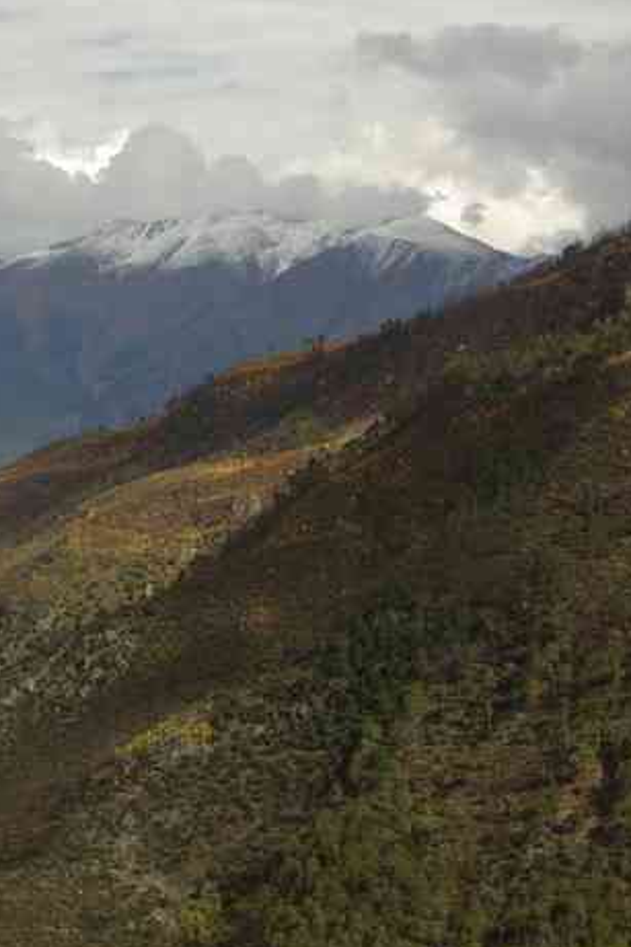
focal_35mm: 114
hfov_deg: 11.5
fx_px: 3002
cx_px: -302
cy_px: 378
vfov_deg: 17.9
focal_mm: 35
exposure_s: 1/125
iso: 100
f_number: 11
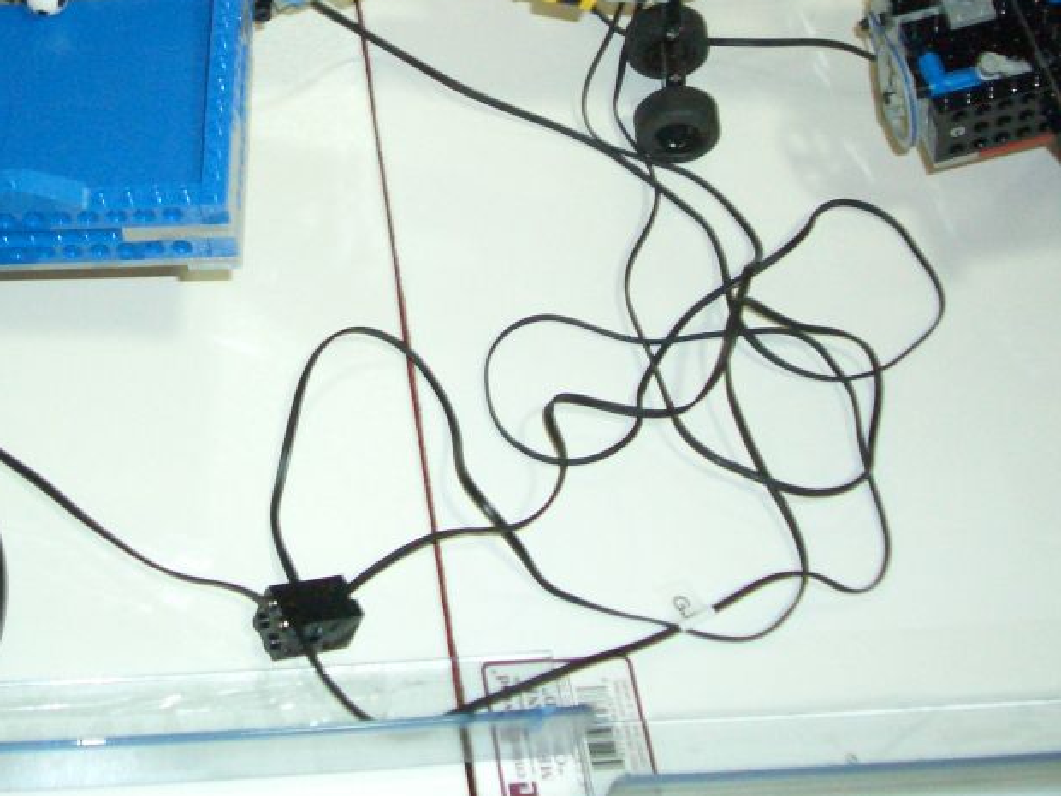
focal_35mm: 65
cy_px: 82
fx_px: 1992
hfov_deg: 29.5
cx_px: 296
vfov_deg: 22.1
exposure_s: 1/60
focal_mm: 5.8
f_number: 2.6
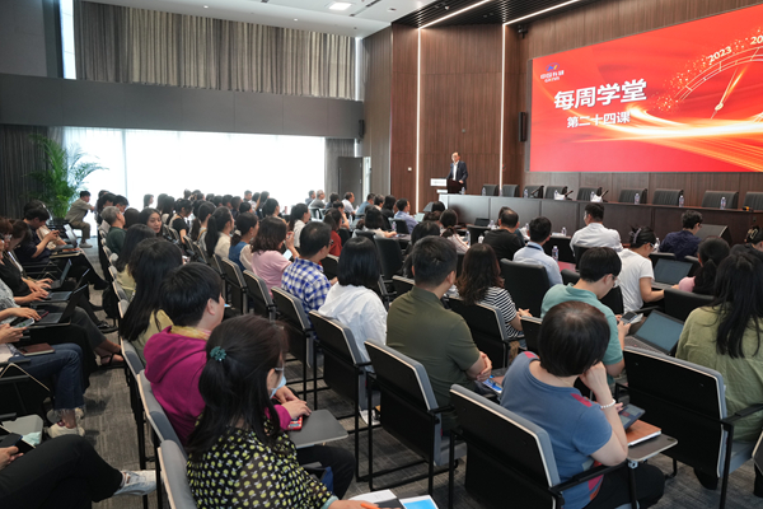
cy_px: 253
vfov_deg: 49.6
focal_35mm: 26
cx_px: 412
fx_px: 551
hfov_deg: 69.3
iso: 1600
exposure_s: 1/60
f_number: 6.3
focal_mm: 24
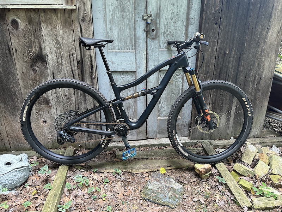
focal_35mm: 24
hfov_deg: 71.6
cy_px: 106
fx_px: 196
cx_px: 141
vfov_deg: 56.8
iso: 250
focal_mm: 6.86
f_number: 1.78
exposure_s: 1/87
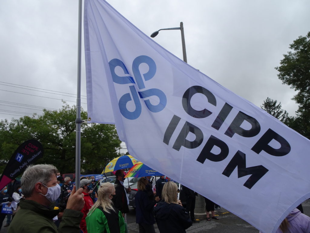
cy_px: 116
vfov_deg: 56.8
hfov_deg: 71.6
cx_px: 155
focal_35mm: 24
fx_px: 215
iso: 80
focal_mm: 4.1
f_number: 3.5
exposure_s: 1/800
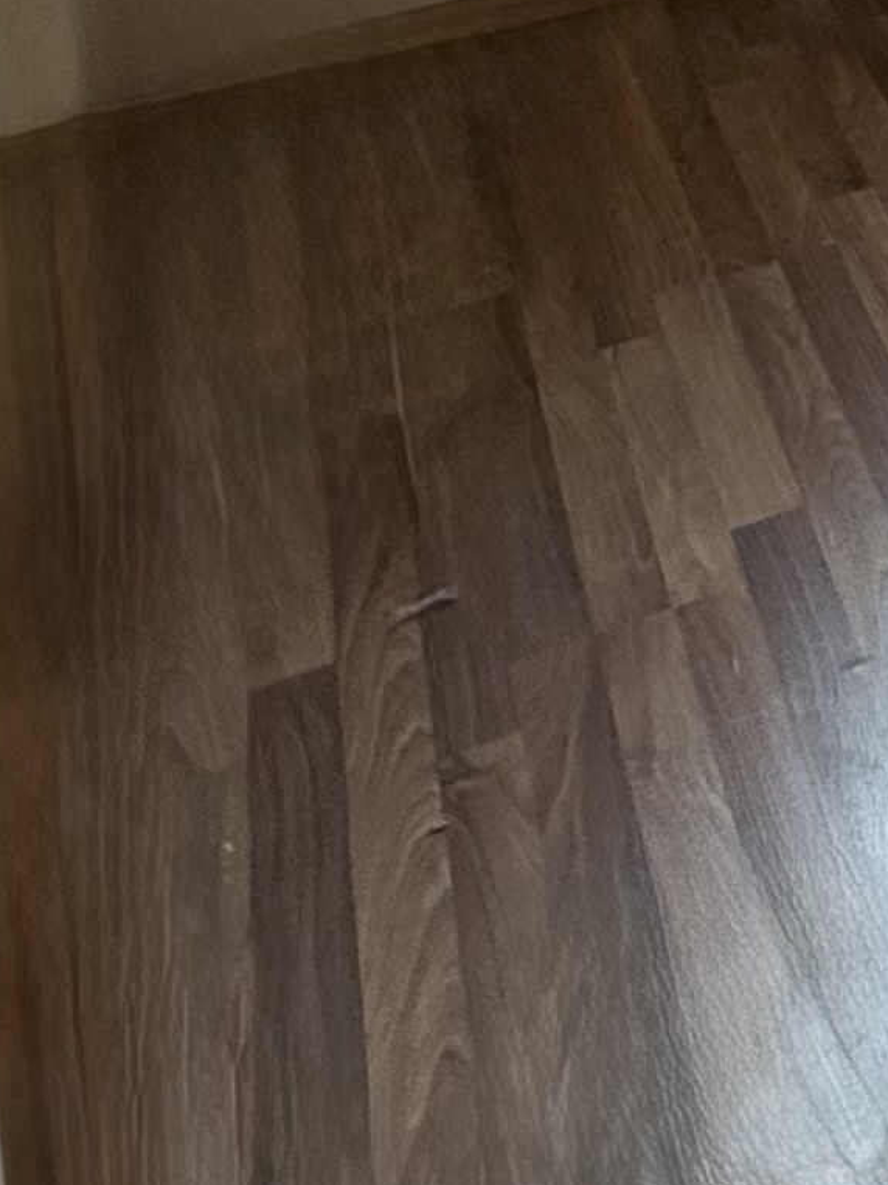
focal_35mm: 74
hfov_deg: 15.2
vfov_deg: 20.3
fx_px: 2532
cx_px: 1874
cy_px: -843
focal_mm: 2.22
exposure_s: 1/99
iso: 160
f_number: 2.2
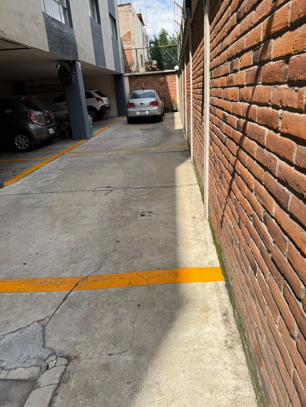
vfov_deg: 71.6
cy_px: 204
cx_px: 153
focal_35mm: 24
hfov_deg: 56.8
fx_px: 283
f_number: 1.78
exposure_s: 1/3096
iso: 80
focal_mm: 6.76
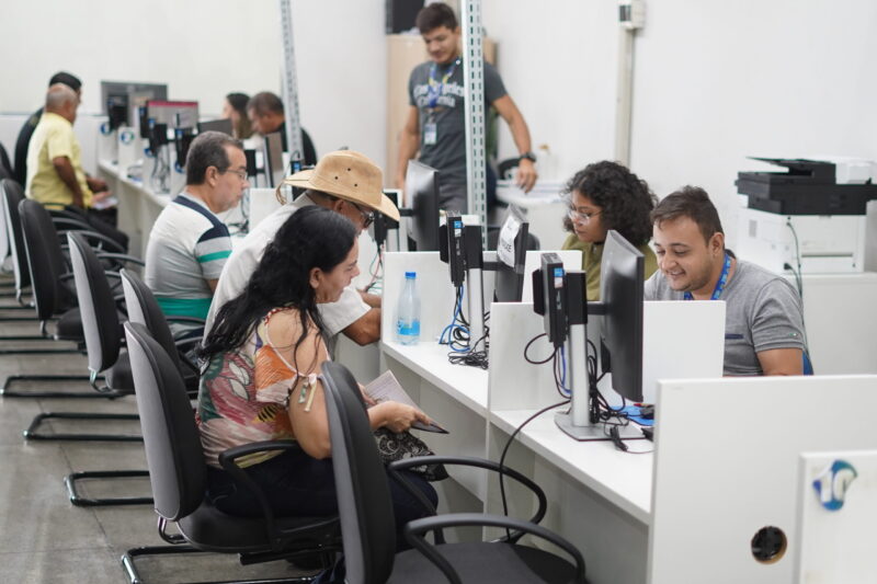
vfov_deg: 18.2
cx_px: 438
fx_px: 1827
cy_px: 292
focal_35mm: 75
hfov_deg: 27.0
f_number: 1.8
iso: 1000
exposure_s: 1/100
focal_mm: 50
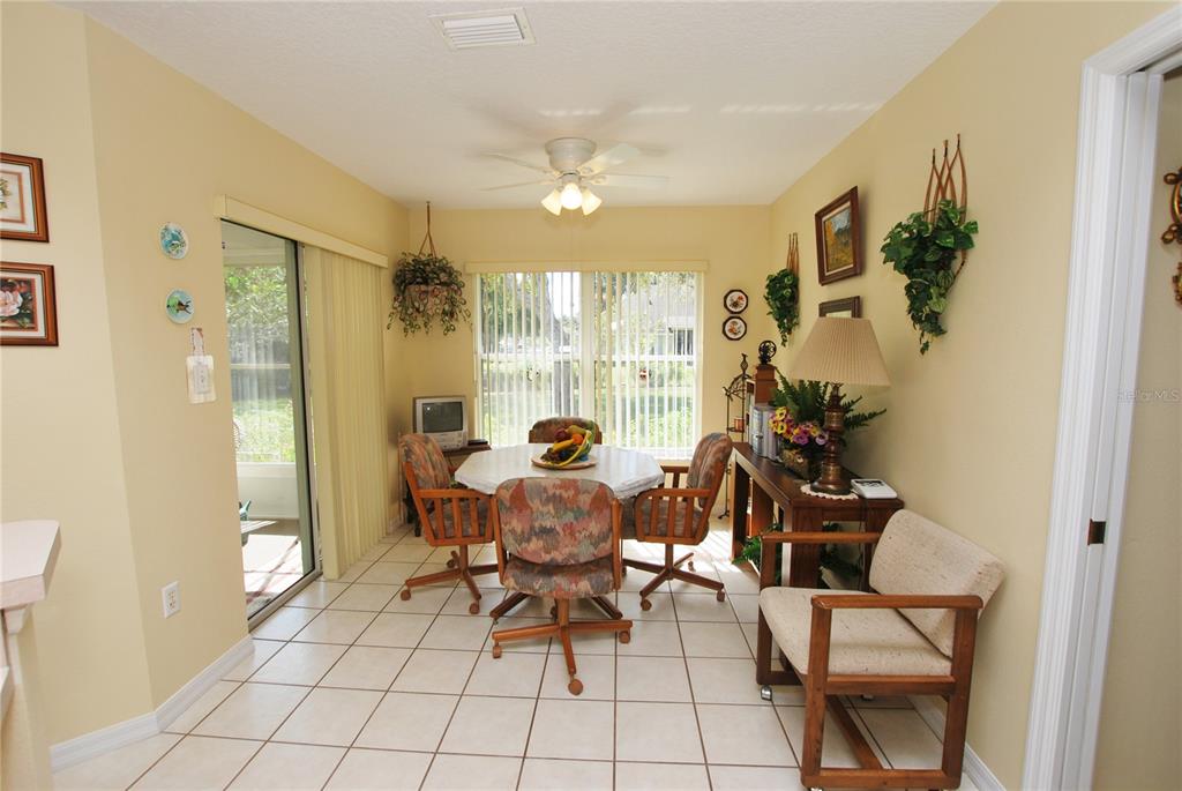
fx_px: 493
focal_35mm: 15
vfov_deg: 77.5
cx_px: 591
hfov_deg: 100.3
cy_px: 396
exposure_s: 1/160
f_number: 6.3
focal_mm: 10
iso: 100
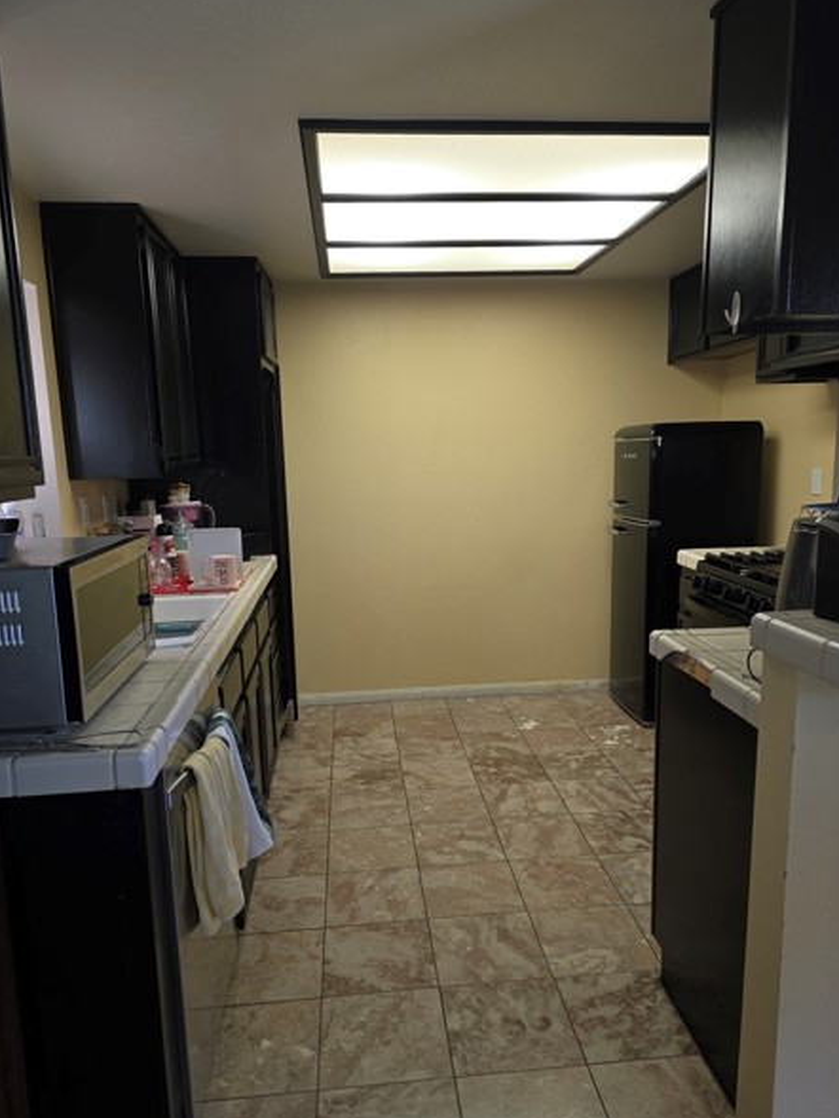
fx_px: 808
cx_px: 421
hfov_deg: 54.9
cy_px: 583
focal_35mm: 25
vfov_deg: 69.3
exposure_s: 1/50
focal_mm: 6.3
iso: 50
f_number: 1.7
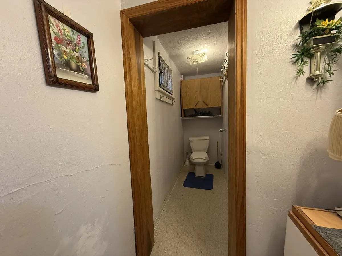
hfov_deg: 102.1
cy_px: 128
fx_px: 138
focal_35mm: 14
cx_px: 171
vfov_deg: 85.7
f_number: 2.2
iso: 320
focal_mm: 2.22
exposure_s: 1/120
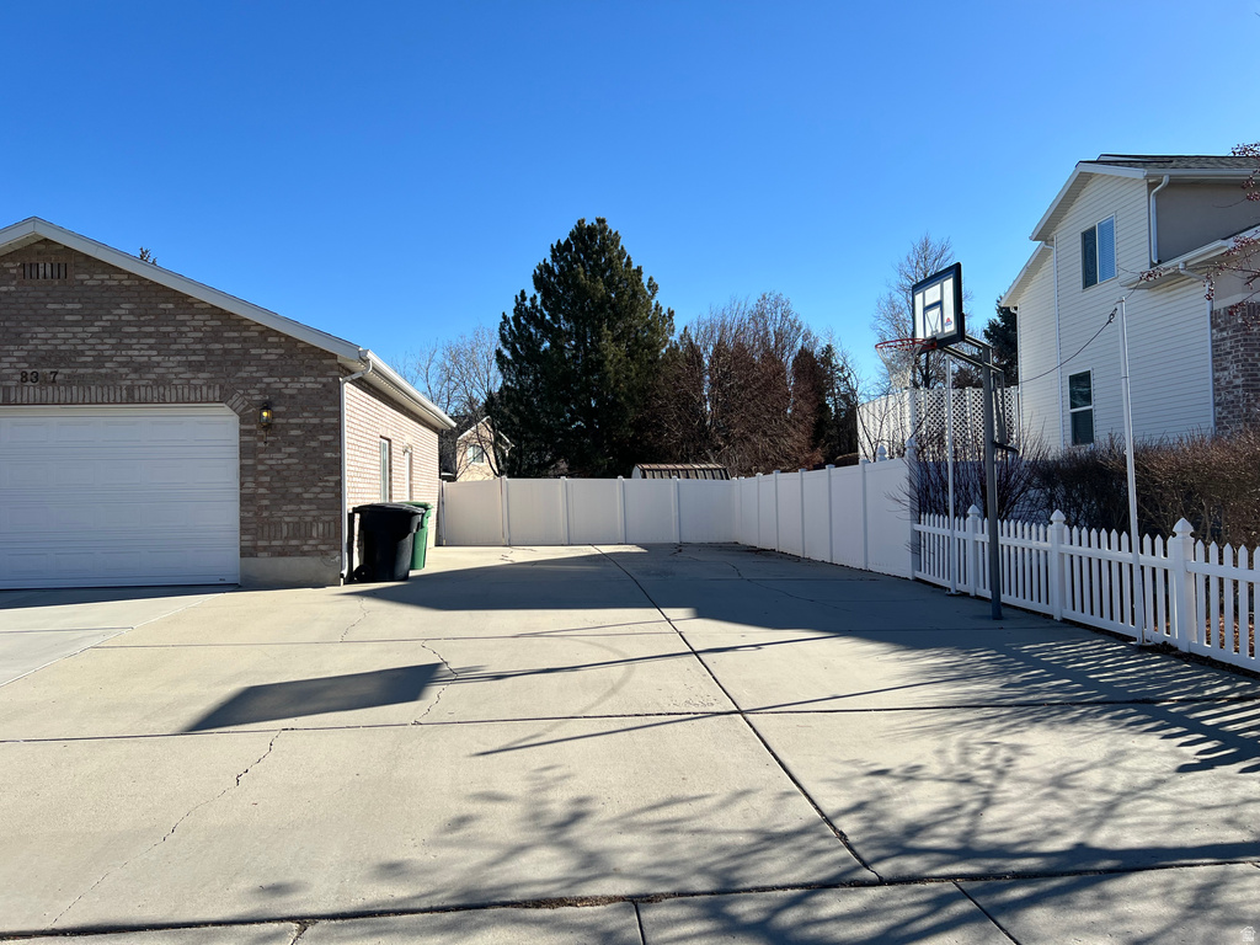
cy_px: 472
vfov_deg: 53.1
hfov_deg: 67.3
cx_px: 630
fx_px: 946
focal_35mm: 26
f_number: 1.5
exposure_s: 1/3831
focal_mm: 5.7
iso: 50
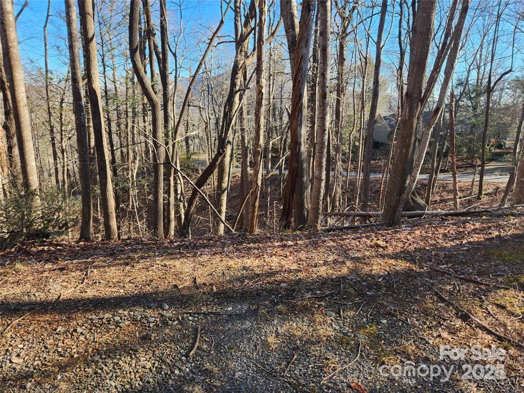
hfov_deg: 73.9
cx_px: 262
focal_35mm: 23
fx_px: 348
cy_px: 196
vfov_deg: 58.9
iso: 20
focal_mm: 5.4
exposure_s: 1/263
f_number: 1.8
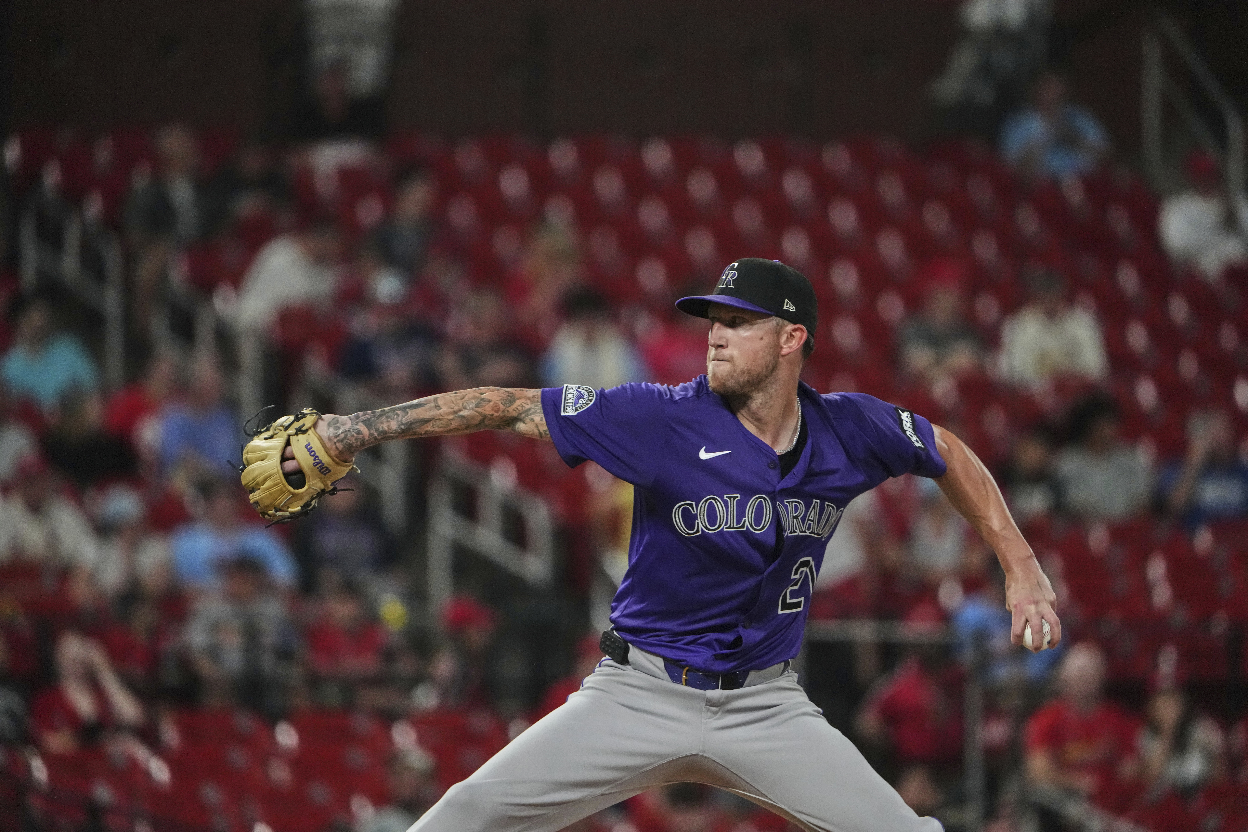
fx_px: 20798
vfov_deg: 2.3
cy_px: 416
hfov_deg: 3.4
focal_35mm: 600
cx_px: 624
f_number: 6.3
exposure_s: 1/1600
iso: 8000
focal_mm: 600
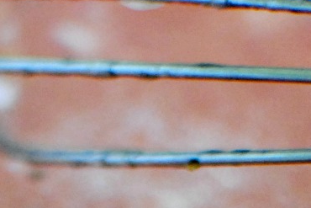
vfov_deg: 4.3
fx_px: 2661
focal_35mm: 308
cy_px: 593
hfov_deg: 6.7
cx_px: 90
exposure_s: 1/200
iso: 800
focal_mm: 35
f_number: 2.2
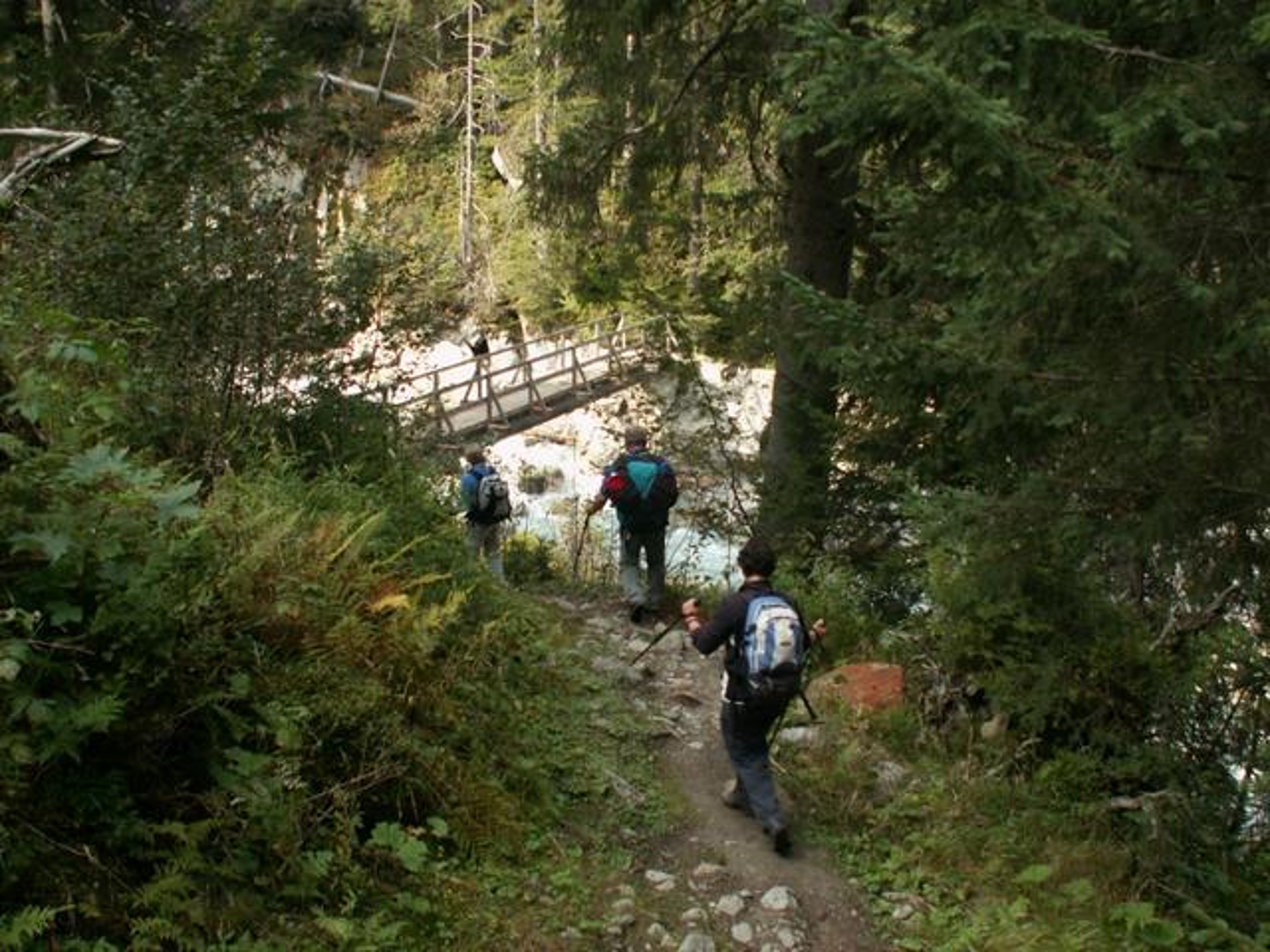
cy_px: 476
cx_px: 635
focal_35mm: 35
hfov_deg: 52.6
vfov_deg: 40.7
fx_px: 1284
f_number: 3.5
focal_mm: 5.86
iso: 50
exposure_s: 1/60
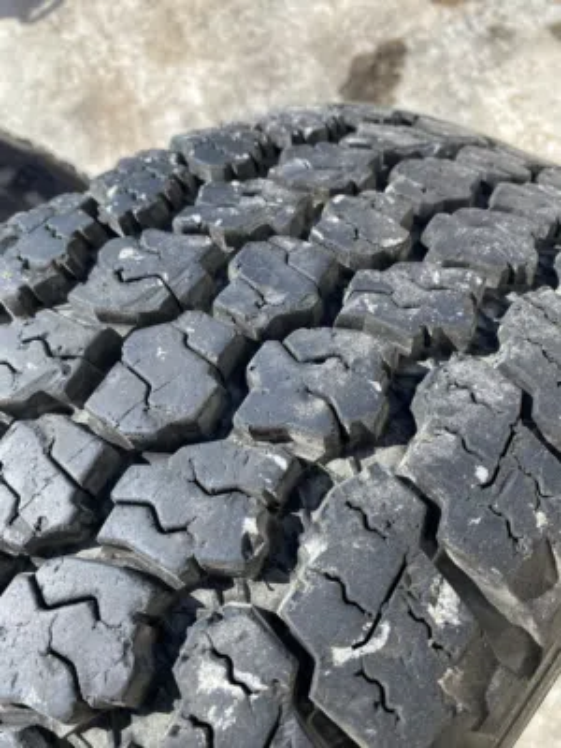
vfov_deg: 67.3
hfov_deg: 53.1
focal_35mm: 26
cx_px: 280
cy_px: 374
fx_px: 562
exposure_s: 1/1701
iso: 32
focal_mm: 4.25
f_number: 1.8
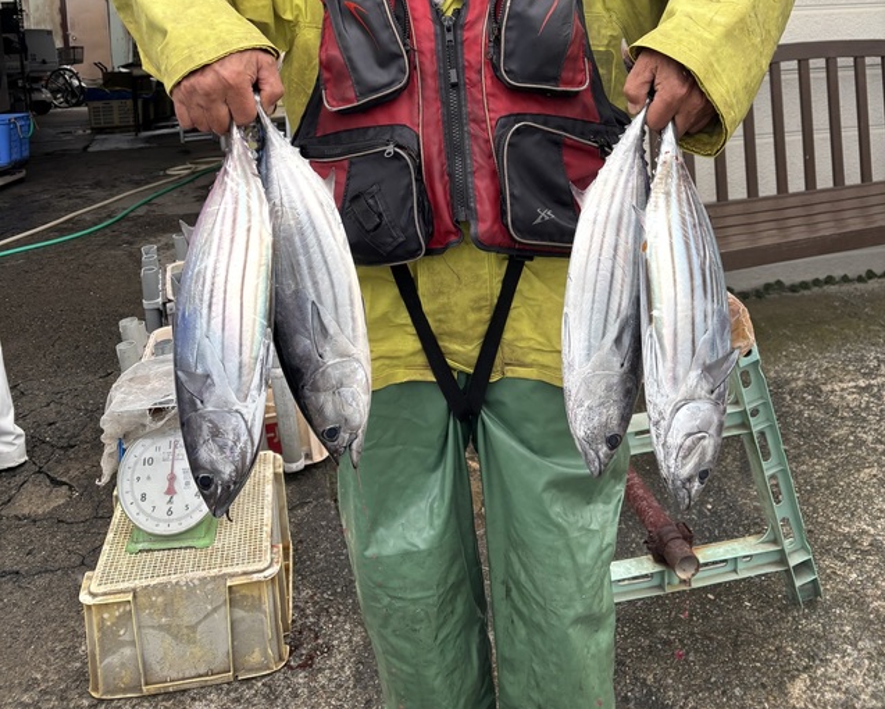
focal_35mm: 34
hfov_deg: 52.8
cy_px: 121
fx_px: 891
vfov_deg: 41.1
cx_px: 443
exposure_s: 1/345
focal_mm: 5.96
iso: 50
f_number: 1.6
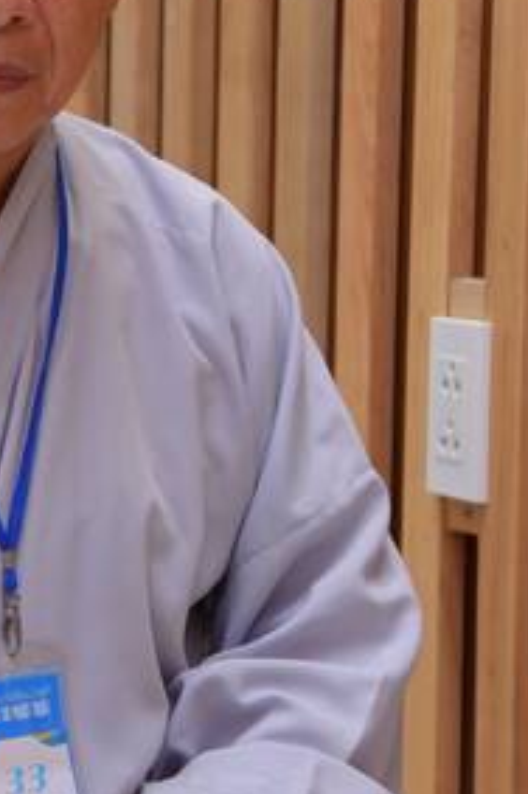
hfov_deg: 8.4
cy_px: 376
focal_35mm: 161
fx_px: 3550
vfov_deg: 12.8
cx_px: -60
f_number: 5
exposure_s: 1/125
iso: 1250
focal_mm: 70
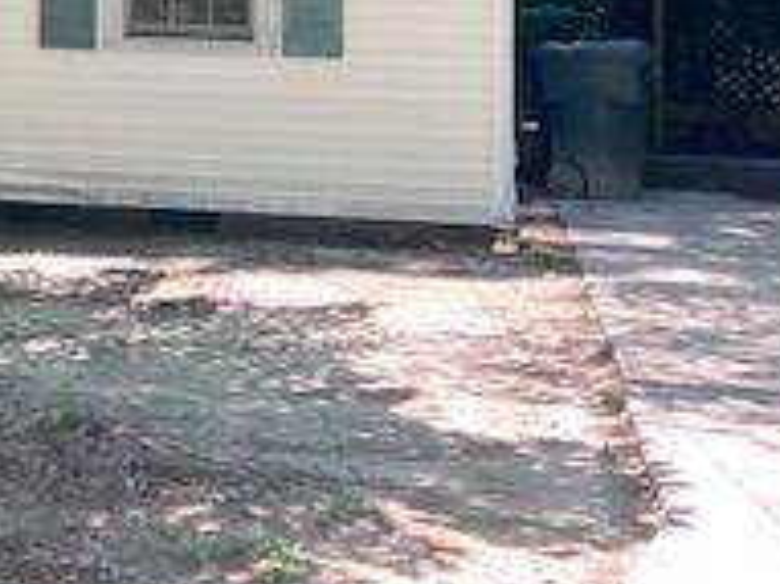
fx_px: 2117
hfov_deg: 20.0
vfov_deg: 14.9
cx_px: -74
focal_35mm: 94
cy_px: -212
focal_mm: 3.99
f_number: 1.8
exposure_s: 1/125
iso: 20
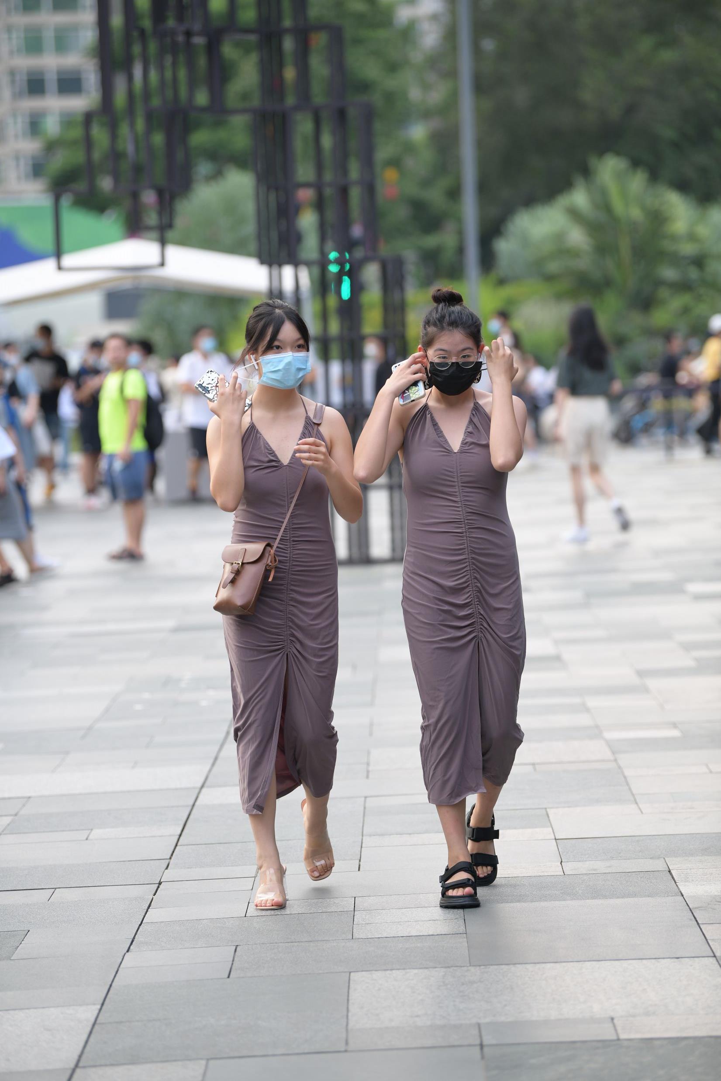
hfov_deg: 9.5
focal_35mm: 145
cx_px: 360
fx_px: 4355
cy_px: 540
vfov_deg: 14.2
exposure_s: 1/640
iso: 500
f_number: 3.2
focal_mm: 145
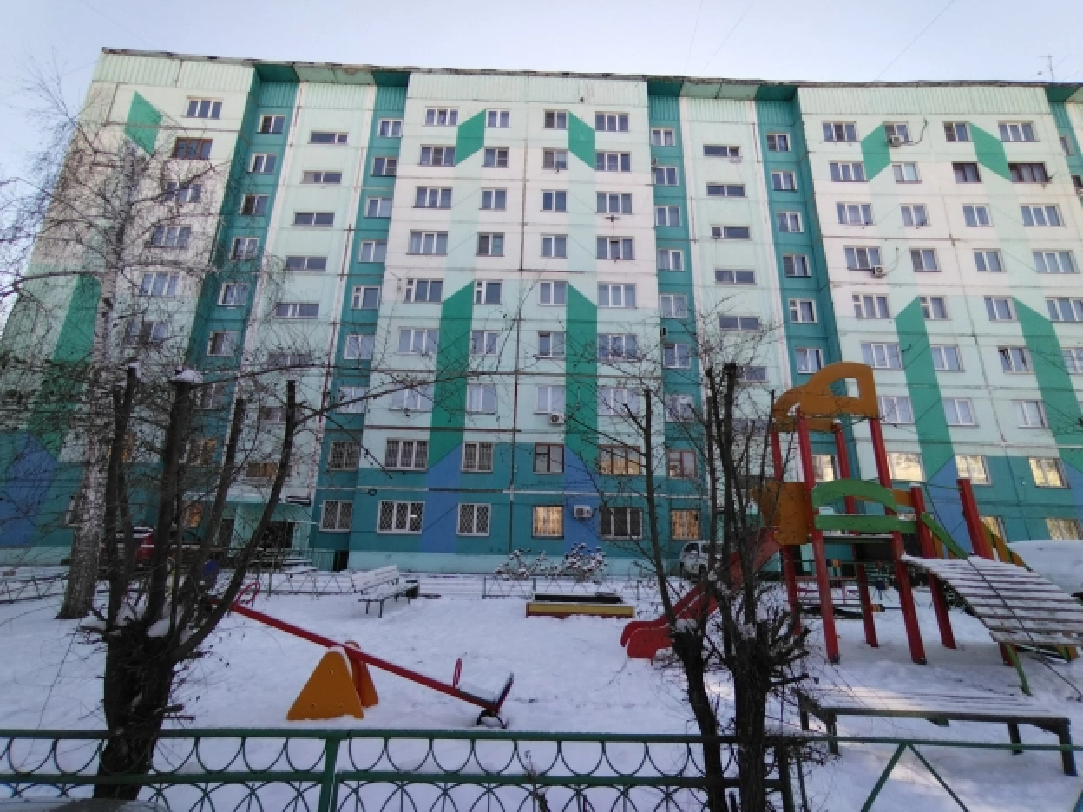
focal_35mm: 16
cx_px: 542
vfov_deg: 78.1
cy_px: 406
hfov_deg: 94.5
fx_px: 501
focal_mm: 1.68
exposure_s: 1/440
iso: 100
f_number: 2.2
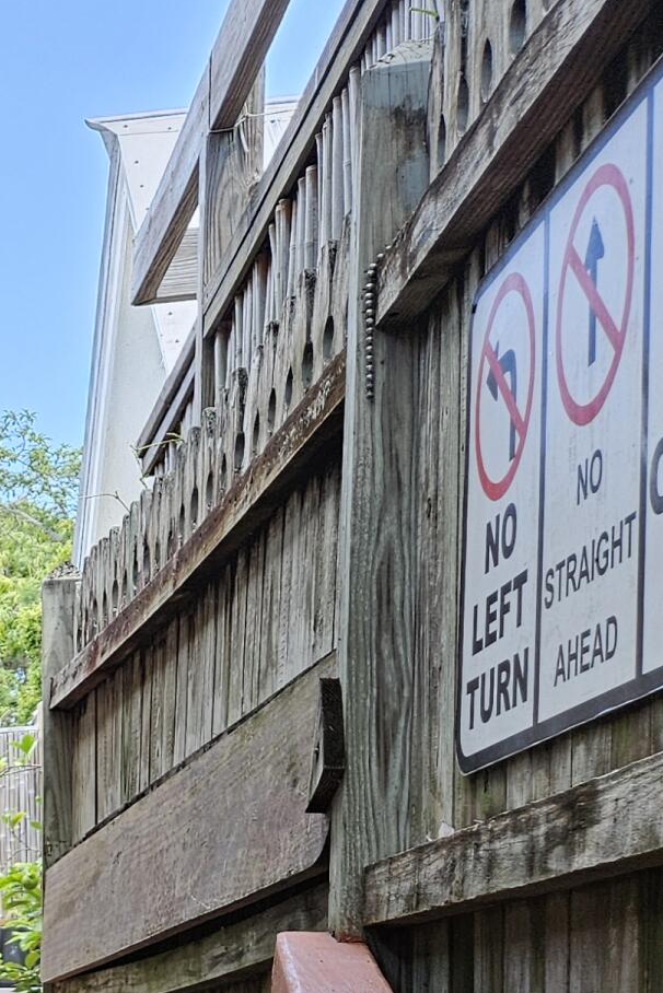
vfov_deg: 24.4
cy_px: 1021
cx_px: -783
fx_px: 2181
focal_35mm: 79
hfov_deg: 13.8
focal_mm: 5.4
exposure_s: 1/180
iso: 50
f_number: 1.8
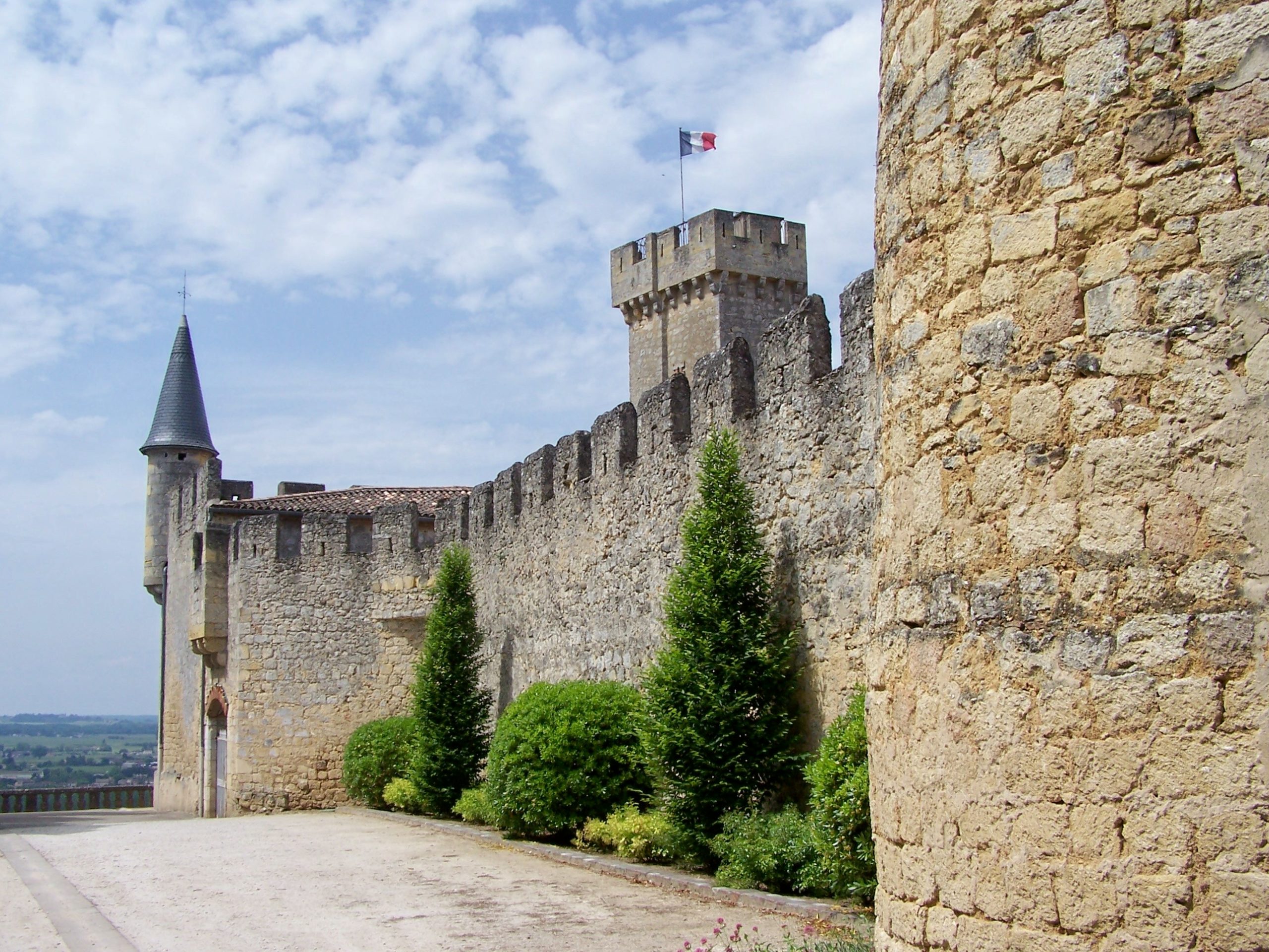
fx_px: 1393
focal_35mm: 38
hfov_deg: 49.0
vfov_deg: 37.7
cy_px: 476
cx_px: 634
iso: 80
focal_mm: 6.3
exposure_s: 1/500
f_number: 5.6
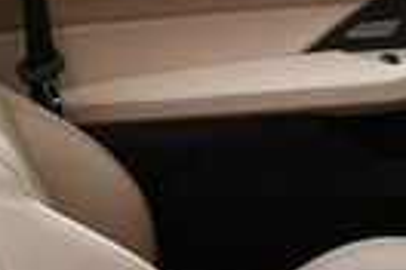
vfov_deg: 7.7
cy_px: 362
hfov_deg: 11.5
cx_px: 508
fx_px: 1973
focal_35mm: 175
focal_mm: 18
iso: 400
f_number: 4
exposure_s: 1/250
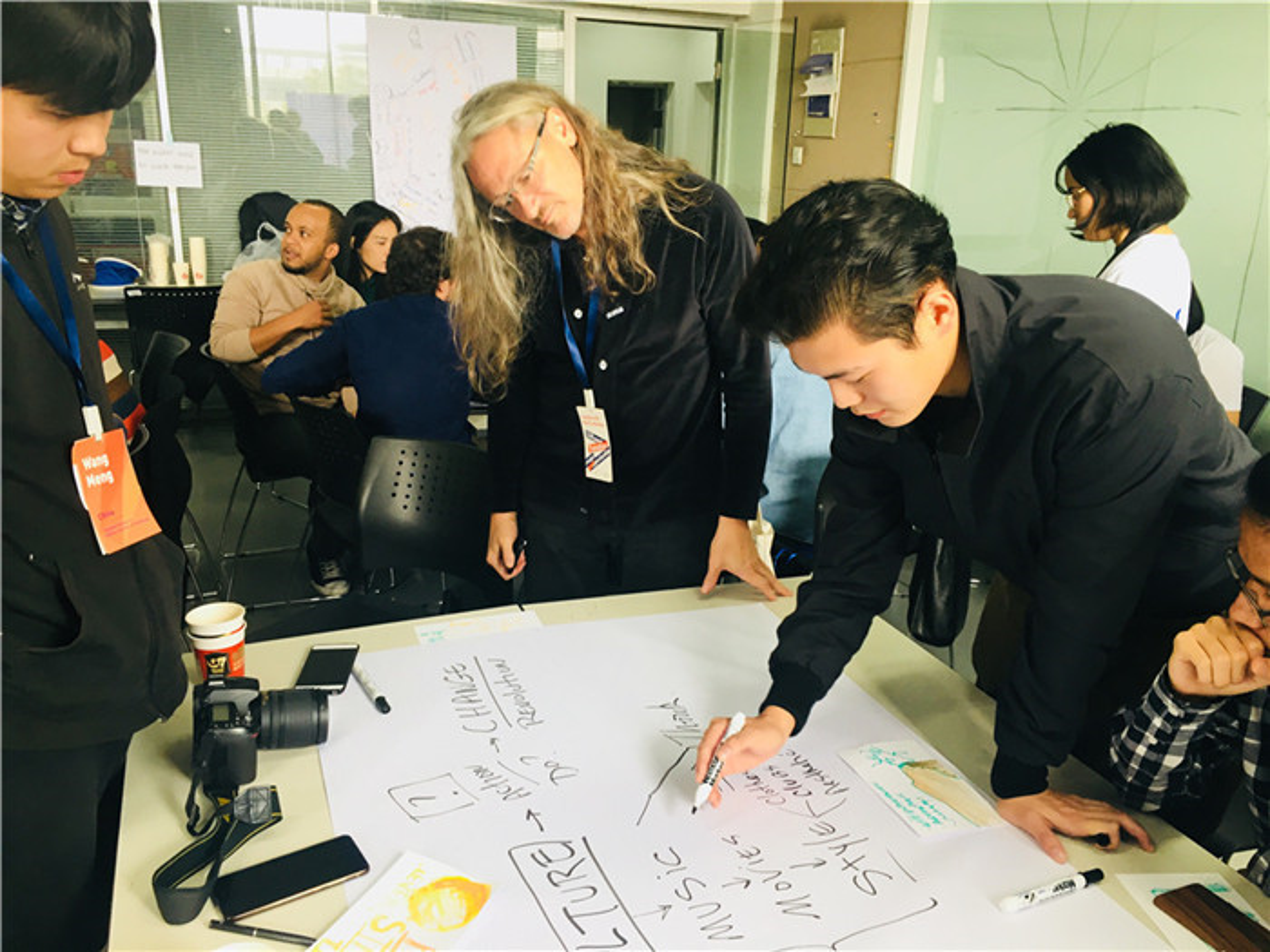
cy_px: 476
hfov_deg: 61.7
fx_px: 1064
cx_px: 635
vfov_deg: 48.2
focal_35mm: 29
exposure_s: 1/33
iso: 32
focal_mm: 4.15
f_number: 2.2
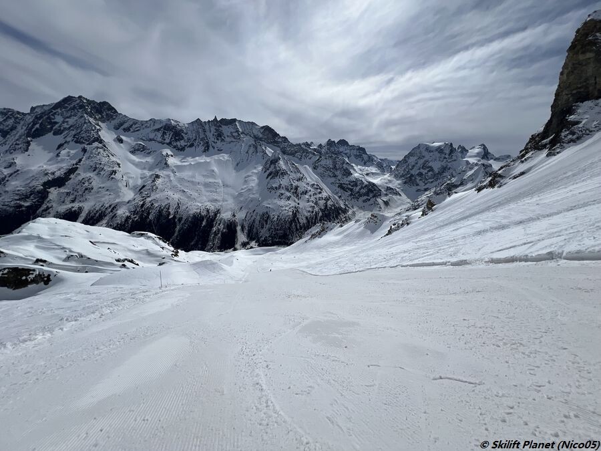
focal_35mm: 13
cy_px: 226
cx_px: 300
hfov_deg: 106.2
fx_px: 226
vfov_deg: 89.9
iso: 25
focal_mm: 1.57
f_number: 1.8
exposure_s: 1/10204
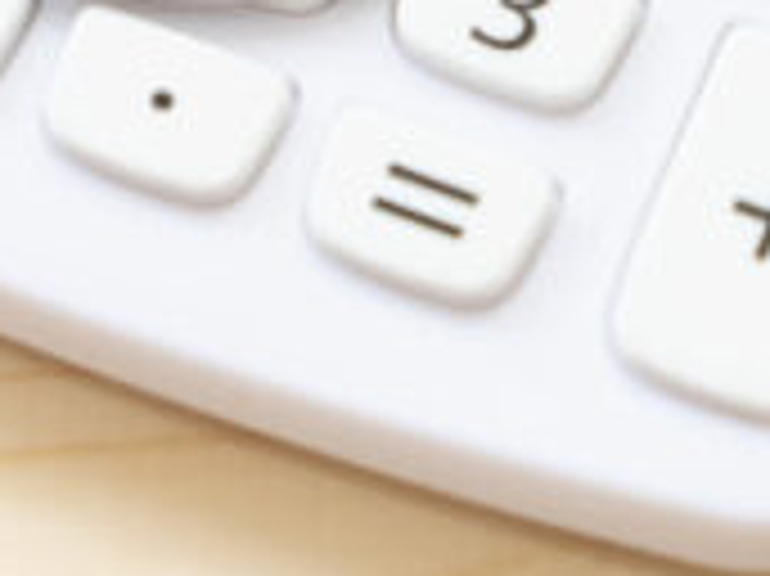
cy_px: -855
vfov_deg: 3.6
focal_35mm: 404
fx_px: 8980
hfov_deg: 4.9
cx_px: -306
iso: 320
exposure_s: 1/100
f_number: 3.5
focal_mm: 70
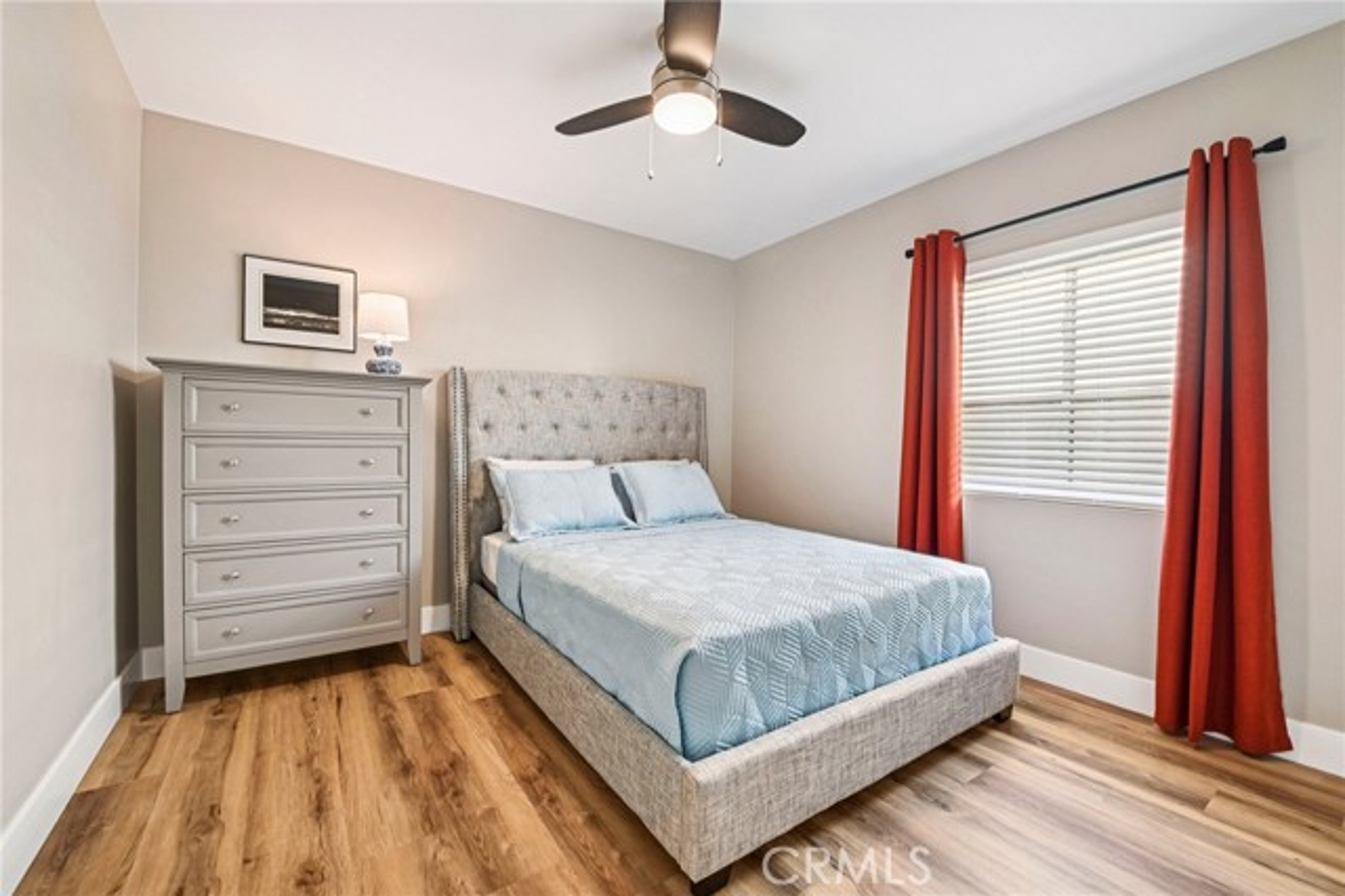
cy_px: 448
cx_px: 672
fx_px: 523
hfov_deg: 104.3
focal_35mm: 14
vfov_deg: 81.1
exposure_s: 1/4
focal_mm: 14
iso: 250
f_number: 8
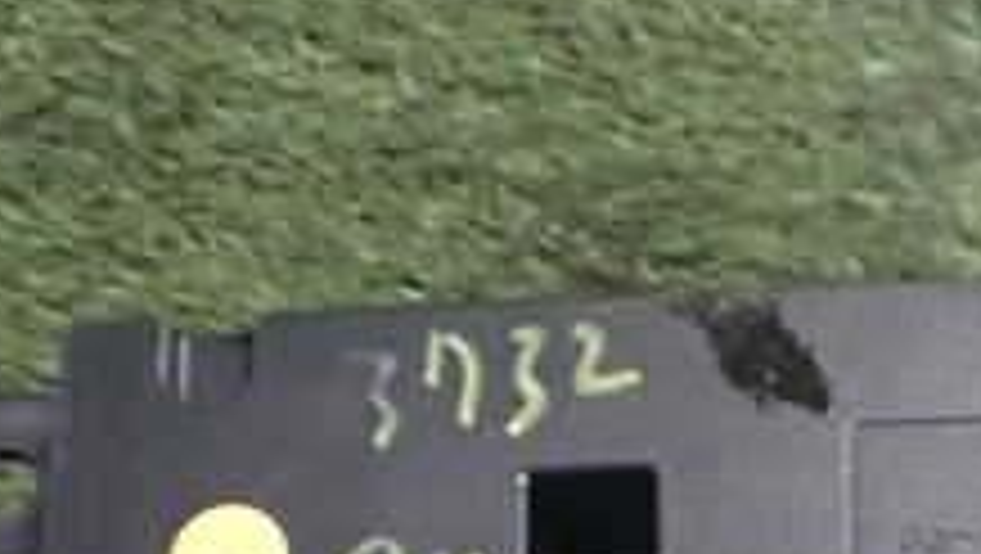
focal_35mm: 90
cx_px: 702
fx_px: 2343
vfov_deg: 13.1
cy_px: 694
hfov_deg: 23.5
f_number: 2.3
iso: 800
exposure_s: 1/30
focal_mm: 5.4
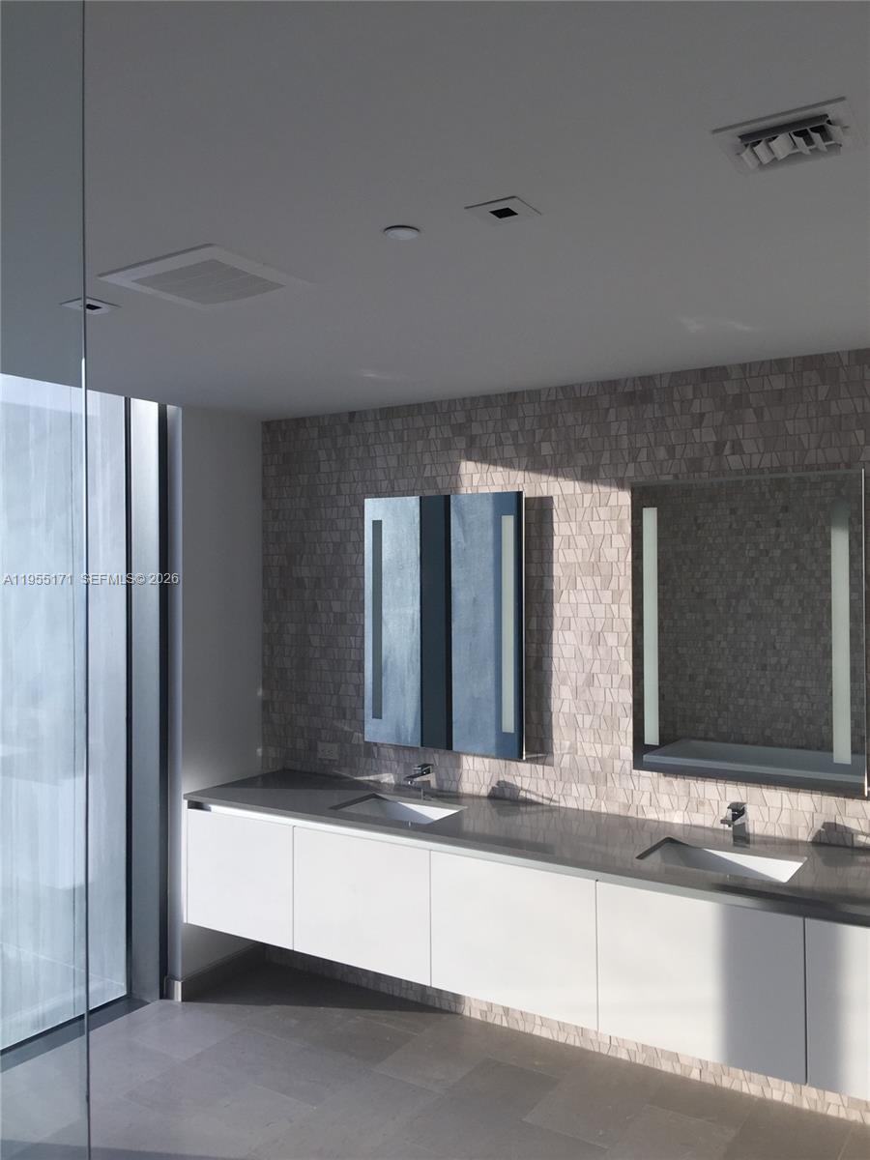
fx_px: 972
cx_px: 435
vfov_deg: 61.7
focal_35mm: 29
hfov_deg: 48.2
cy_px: 580
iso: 32
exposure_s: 1/311
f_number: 2.2
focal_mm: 4.15
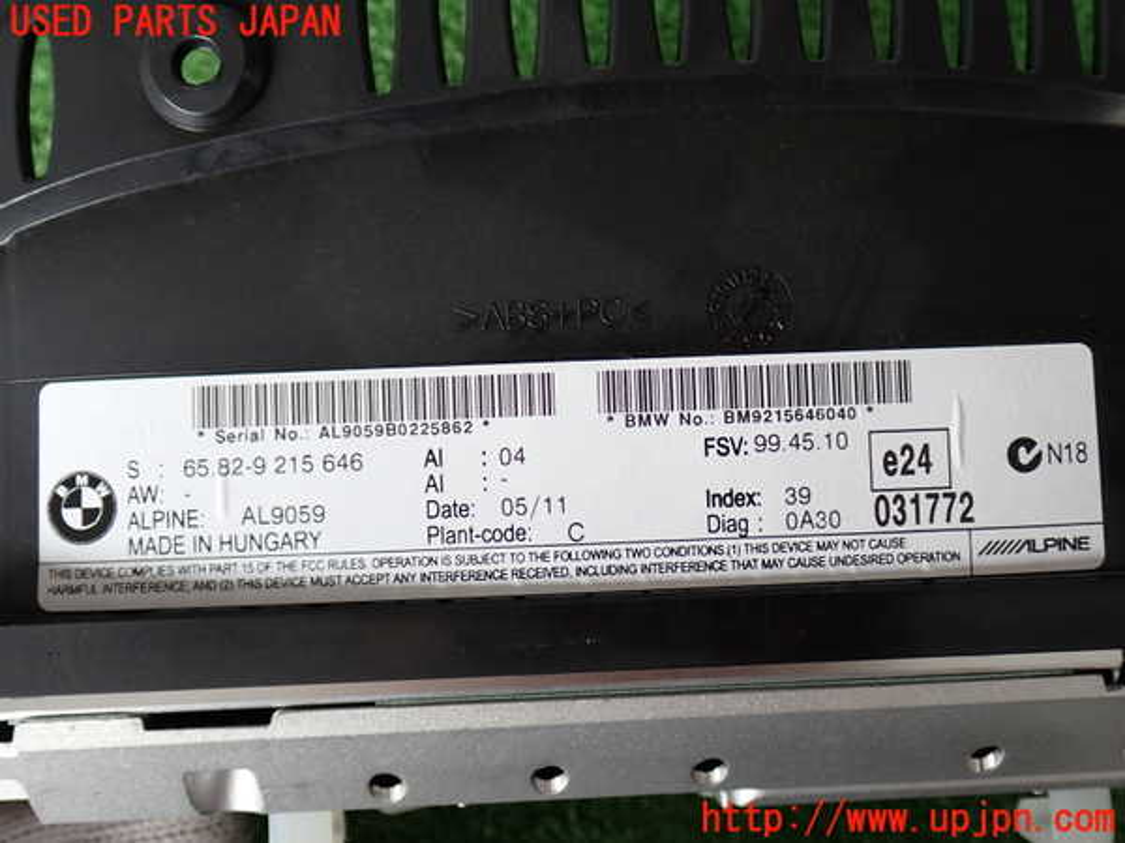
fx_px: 1170
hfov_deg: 51.4
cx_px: 562
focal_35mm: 36
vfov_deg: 39.7
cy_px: 422
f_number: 2.5
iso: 200
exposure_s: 1/80
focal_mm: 6.37
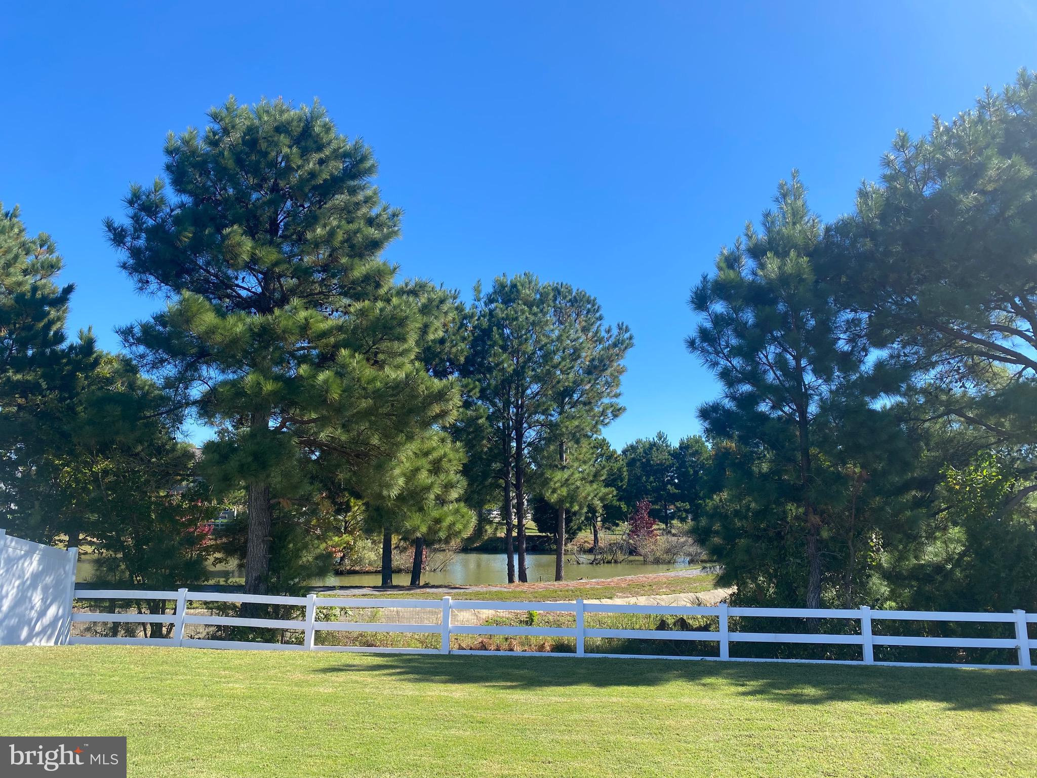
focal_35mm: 26
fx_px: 779
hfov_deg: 67.3
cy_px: 389
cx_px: 518
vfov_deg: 53.1
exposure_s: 1/1395
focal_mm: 4.25
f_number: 1.8
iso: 32
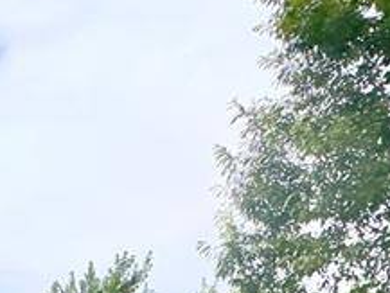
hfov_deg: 19.0
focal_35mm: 66
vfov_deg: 17.5
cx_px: -377
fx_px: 744
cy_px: 546
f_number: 2.2
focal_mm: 2.22
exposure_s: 1/3300
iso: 50
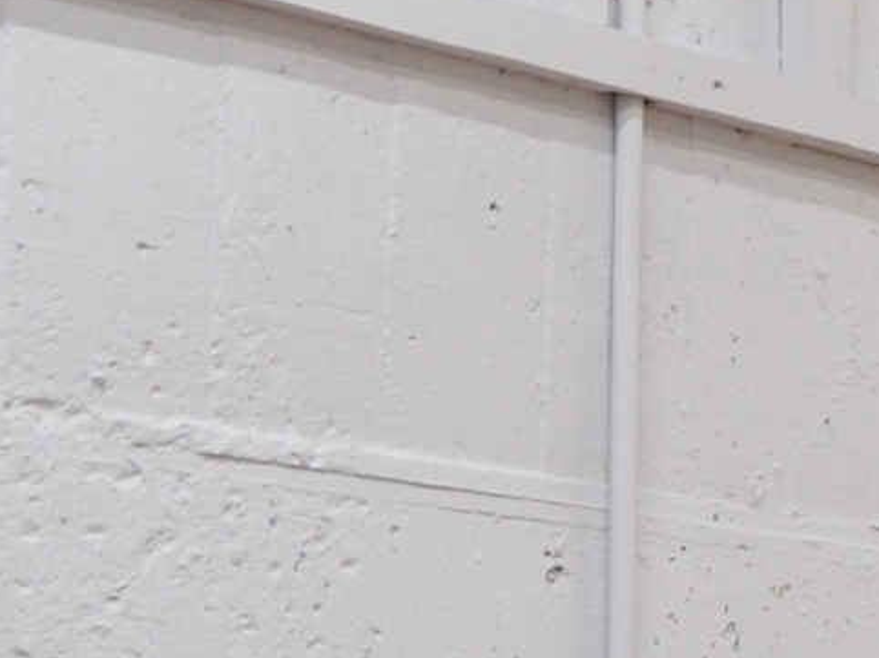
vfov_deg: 8.9
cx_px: 2261
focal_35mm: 162
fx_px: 4112
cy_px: 1010
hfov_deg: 10.2
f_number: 5.6
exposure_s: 1/20
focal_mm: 18
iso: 200
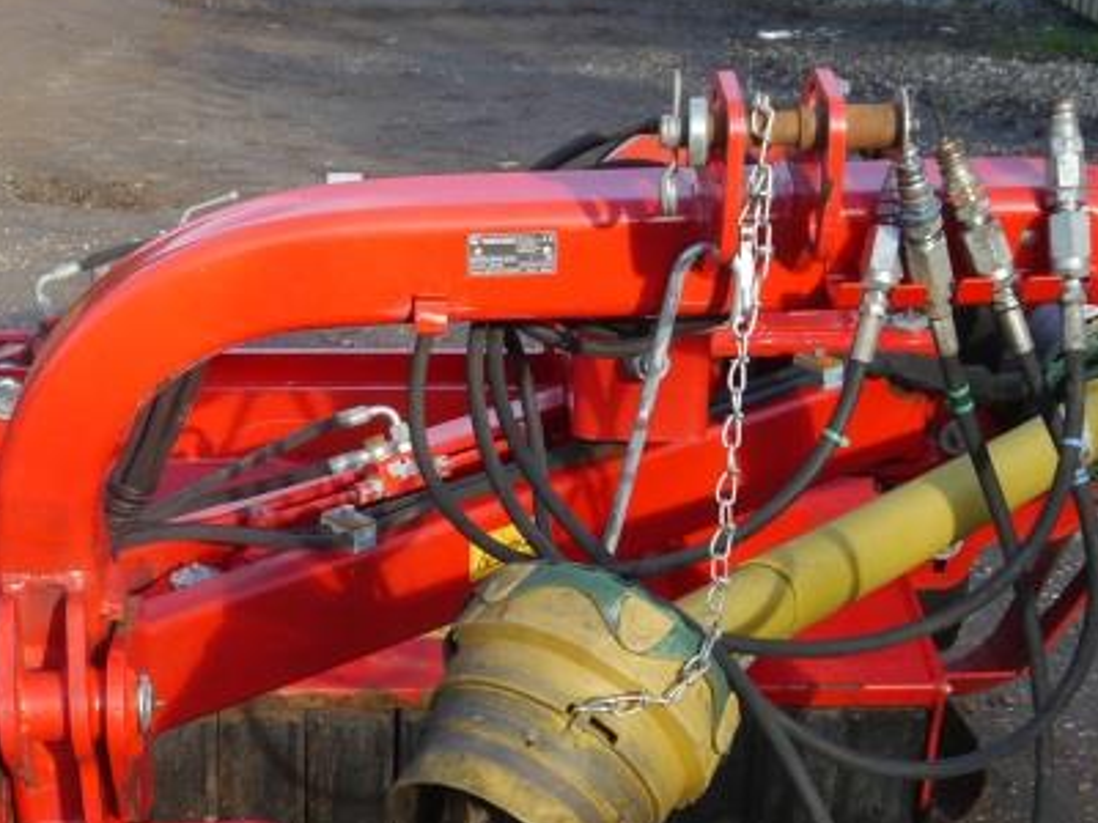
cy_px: 623
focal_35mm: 82
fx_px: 2601
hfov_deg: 23.4
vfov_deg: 17.9
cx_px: 200
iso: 160
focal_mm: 16
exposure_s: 1/160
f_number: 5
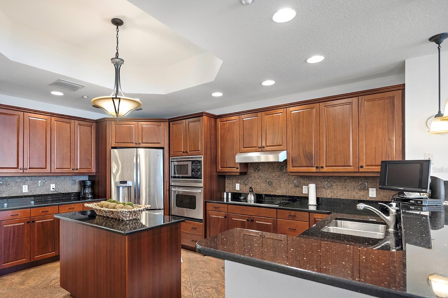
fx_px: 236
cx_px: 196
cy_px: 170
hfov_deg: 86.5
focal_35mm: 19
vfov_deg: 64.3
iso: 2000
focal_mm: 16
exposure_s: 1/30
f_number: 4
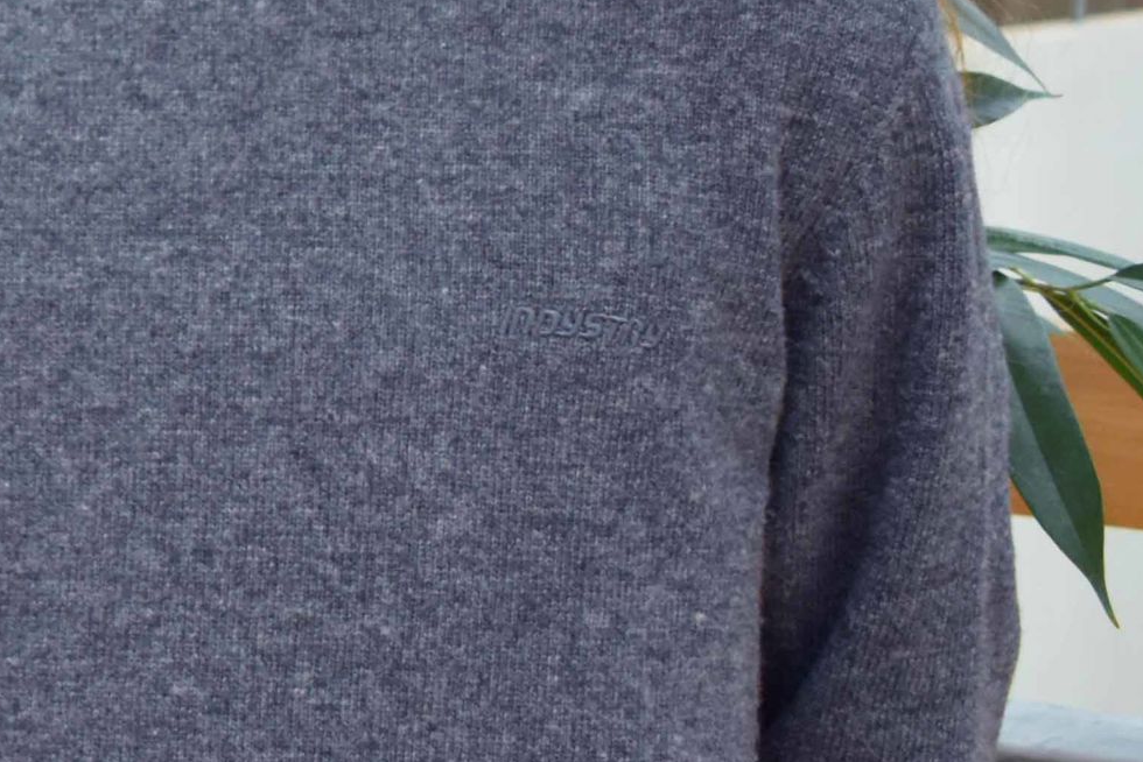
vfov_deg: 9.6
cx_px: -1030
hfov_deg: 12.9
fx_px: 4478
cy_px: -175
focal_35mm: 141
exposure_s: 1/60
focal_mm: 24
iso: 720
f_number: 4
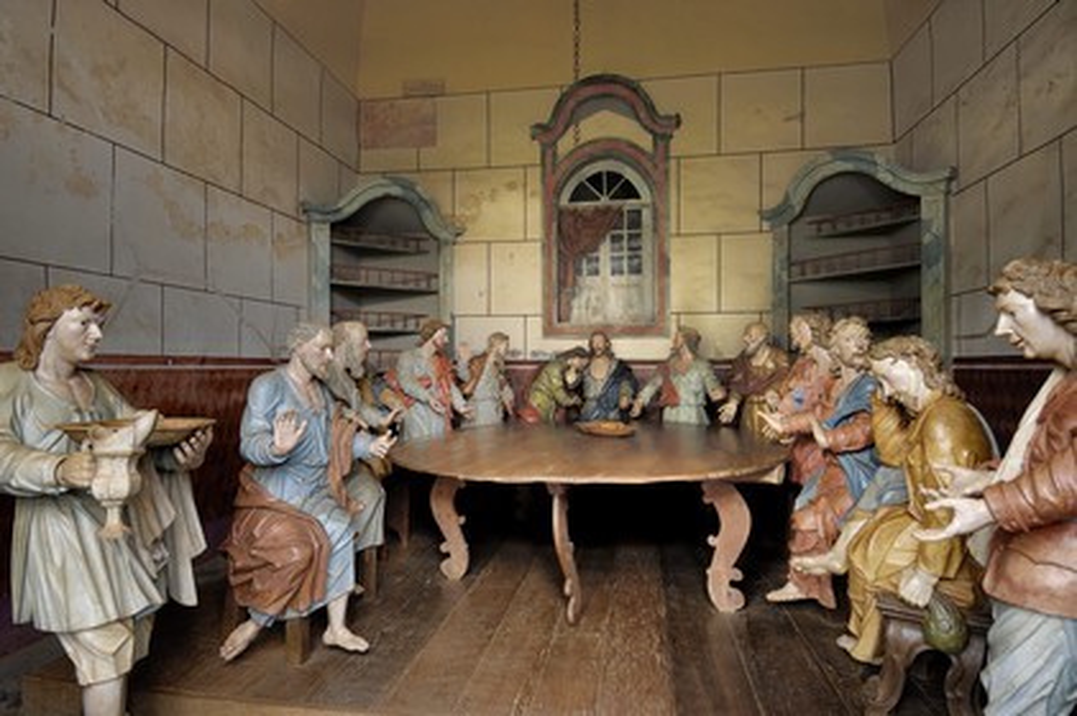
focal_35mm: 20
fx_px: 583
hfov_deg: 85.5
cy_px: 358
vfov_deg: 63.1
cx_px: 538
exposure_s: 10
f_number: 7.1
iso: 100
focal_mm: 13
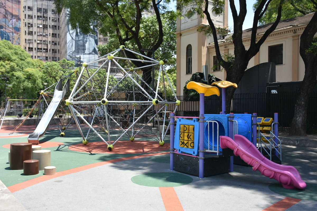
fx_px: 291
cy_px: 106
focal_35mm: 33
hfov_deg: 57.2
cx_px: 158
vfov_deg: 40.0
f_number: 3.5
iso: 200
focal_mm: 22
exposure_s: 1/1000
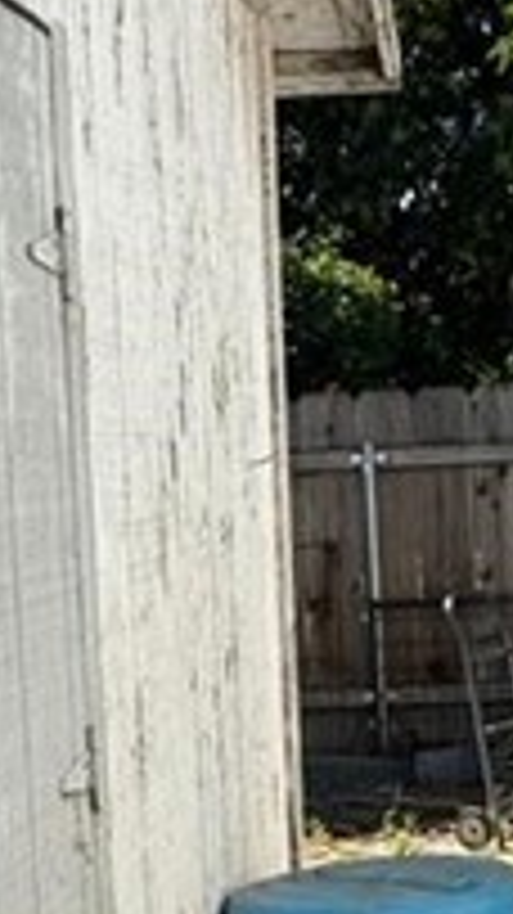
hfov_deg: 15.6
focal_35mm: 77
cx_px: 405
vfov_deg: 27.0
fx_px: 1864
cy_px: 738
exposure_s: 1/993
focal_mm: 2.22
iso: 40
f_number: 2.2
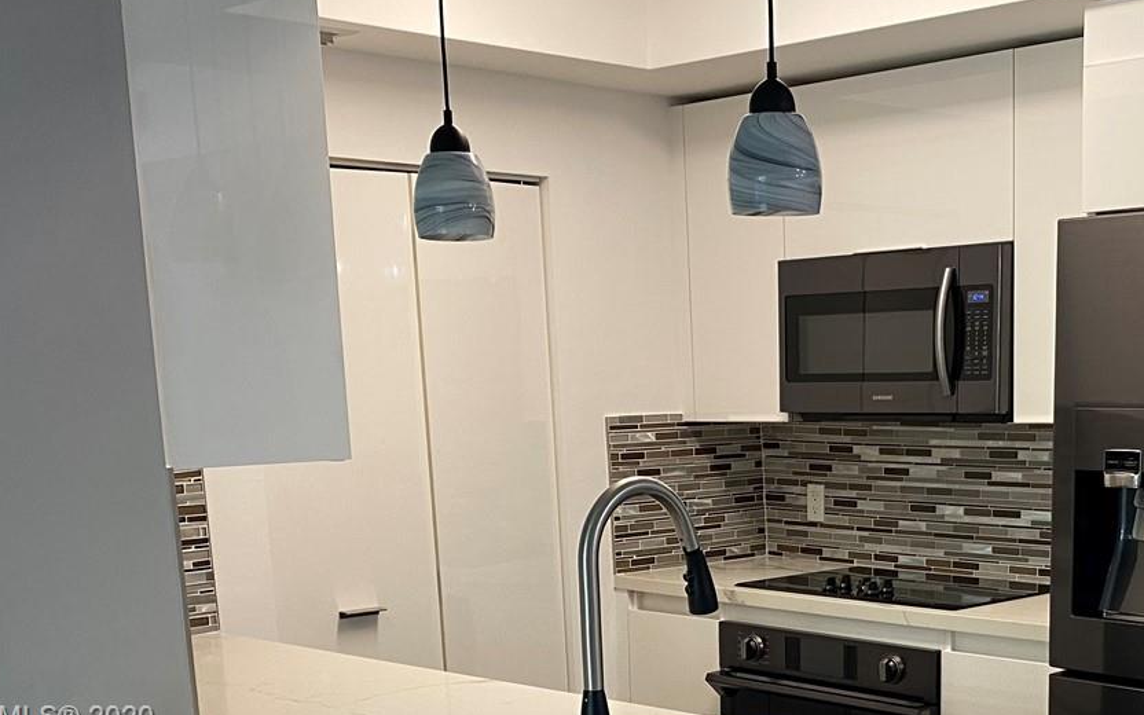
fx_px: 1652
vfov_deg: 23.4
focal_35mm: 53
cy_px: 719
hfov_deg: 37.5
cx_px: 814
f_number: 1.8
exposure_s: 1/60
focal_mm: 4.25
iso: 80
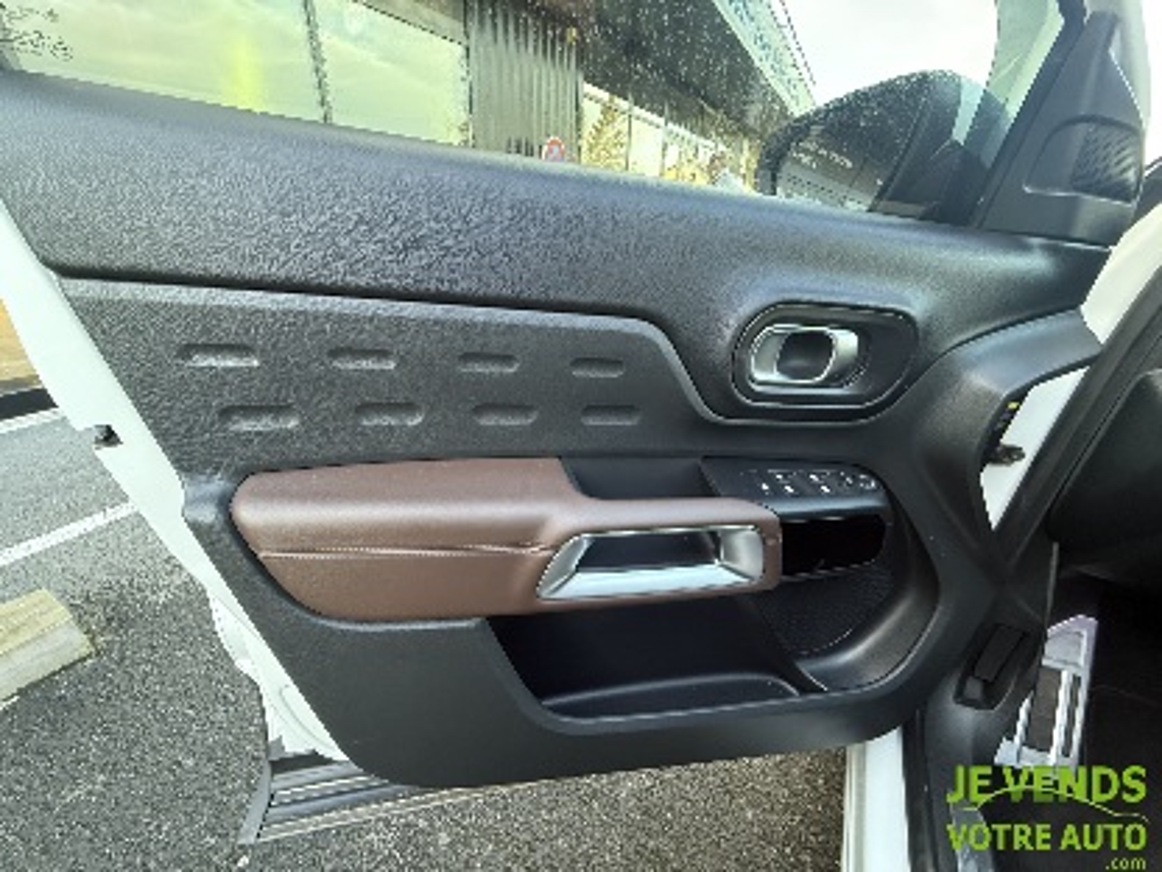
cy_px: 436
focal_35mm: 14
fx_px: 470
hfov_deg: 102.1
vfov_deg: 85.7
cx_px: 581
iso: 640
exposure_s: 1/60
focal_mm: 2.22
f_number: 2.2
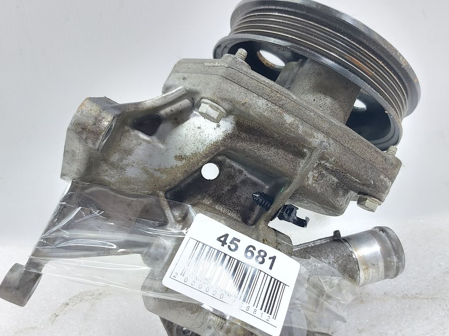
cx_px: 266
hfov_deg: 56.4
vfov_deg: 44.1
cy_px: 190
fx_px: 415
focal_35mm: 32
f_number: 1.8
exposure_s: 1/33
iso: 200
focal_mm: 5.23
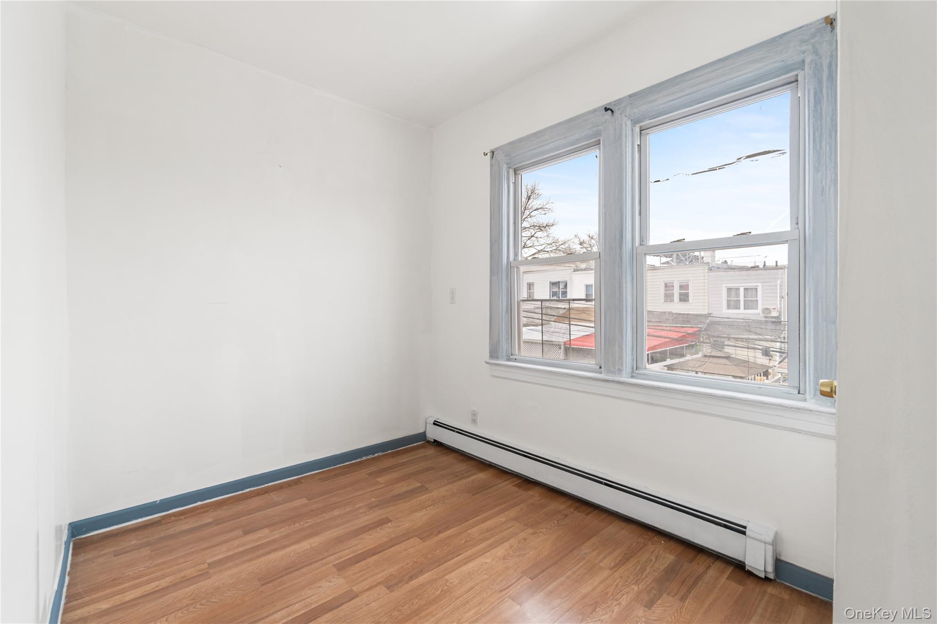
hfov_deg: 100.4
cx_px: 468
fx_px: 390
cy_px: 312
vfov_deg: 77.3
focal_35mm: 15
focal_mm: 10
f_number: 8
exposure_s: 1/25
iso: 320
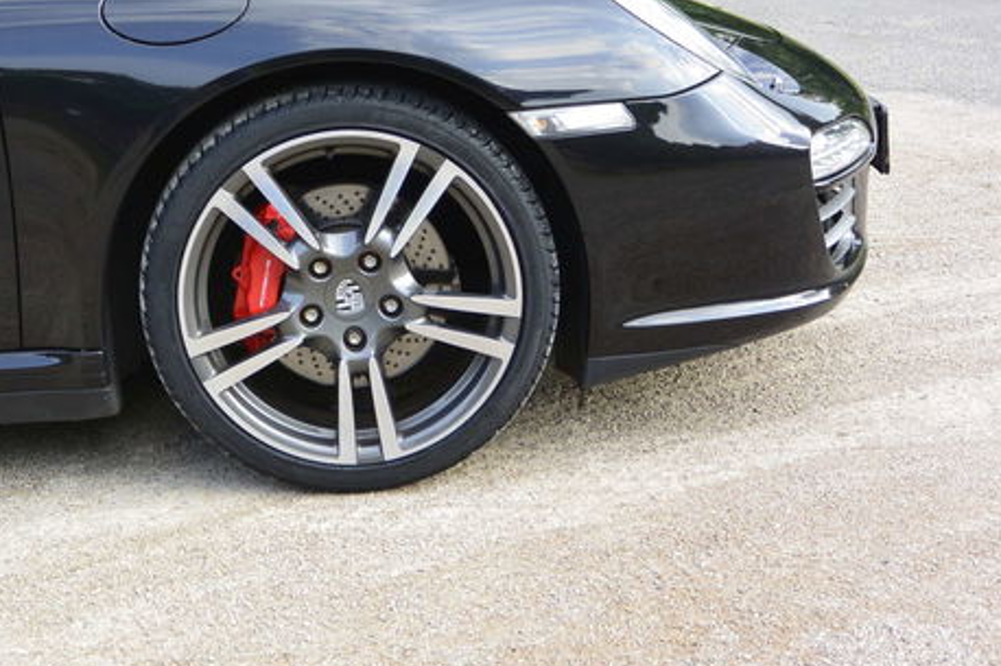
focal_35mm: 57
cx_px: 238
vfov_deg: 23.4
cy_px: 138
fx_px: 1584
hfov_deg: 34.3
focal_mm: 12.7
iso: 160
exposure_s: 1/200
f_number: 3.8
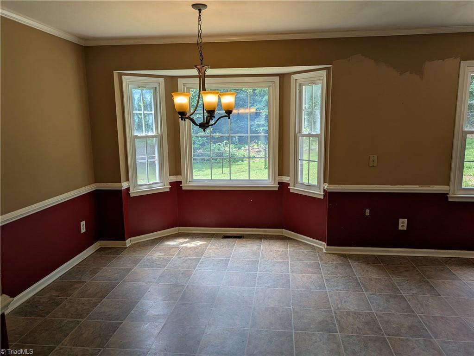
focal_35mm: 25
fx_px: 342
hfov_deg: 69.4
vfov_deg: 54.9
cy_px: 178
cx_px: 237
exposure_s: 1/331
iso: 50
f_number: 1.89
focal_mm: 5.43
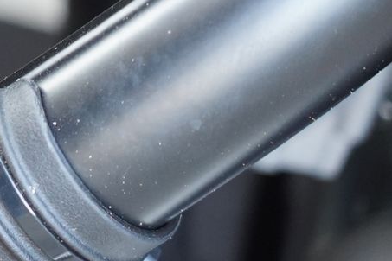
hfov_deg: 4.5
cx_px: -409
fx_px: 4900
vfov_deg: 3.0
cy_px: -186
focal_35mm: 450
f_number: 4
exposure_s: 1/160
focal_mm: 102
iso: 3200
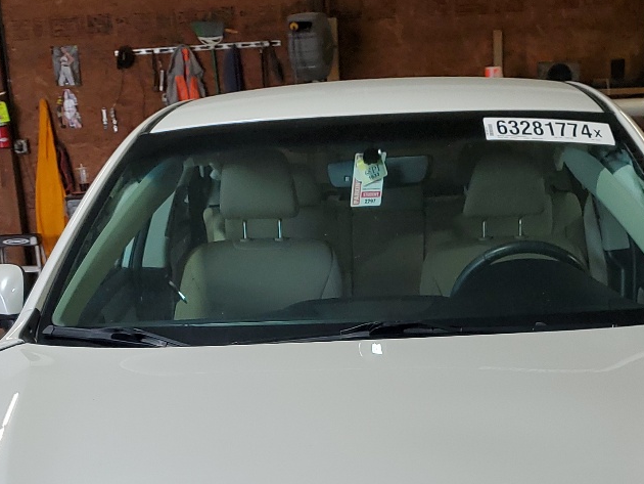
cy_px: 590
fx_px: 1228
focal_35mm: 66
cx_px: 355
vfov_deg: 20.7
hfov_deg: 29.4
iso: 54
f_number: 1.5
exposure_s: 1/120
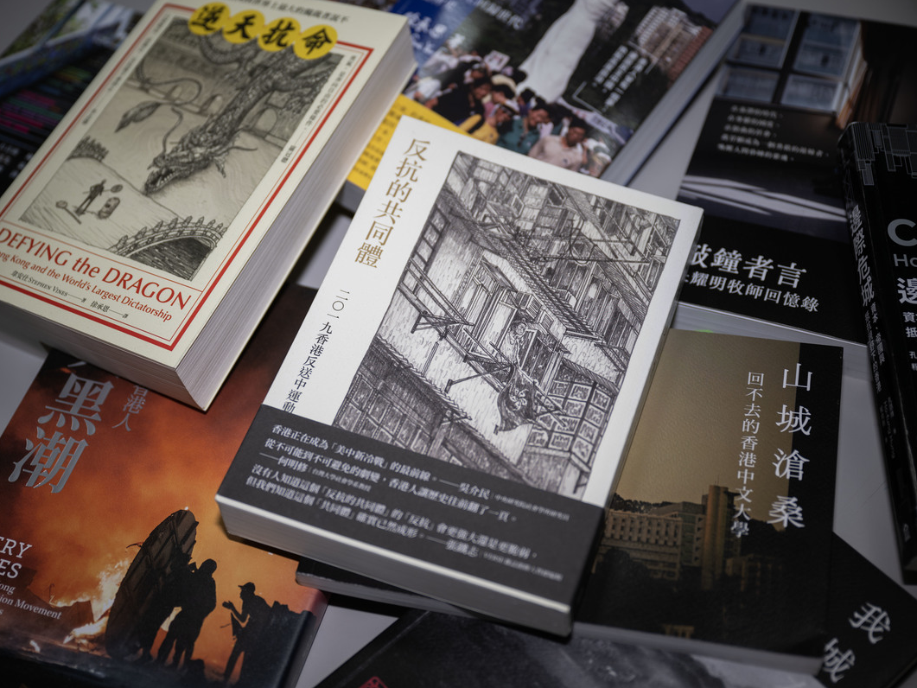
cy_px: 343
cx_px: 430
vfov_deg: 29.1
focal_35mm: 50
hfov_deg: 38.2
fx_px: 1325
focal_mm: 46
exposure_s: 1/160
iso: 64
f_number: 2.8
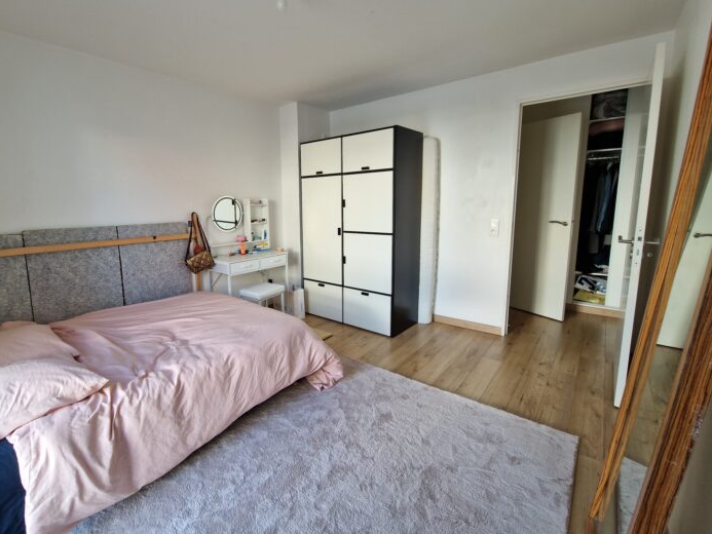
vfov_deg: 81.7
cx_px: 309
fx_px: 309
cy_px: 252
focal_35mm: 15
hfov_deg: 97.6
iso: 100
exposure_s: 1/50
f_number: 2.2
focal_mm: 2.2
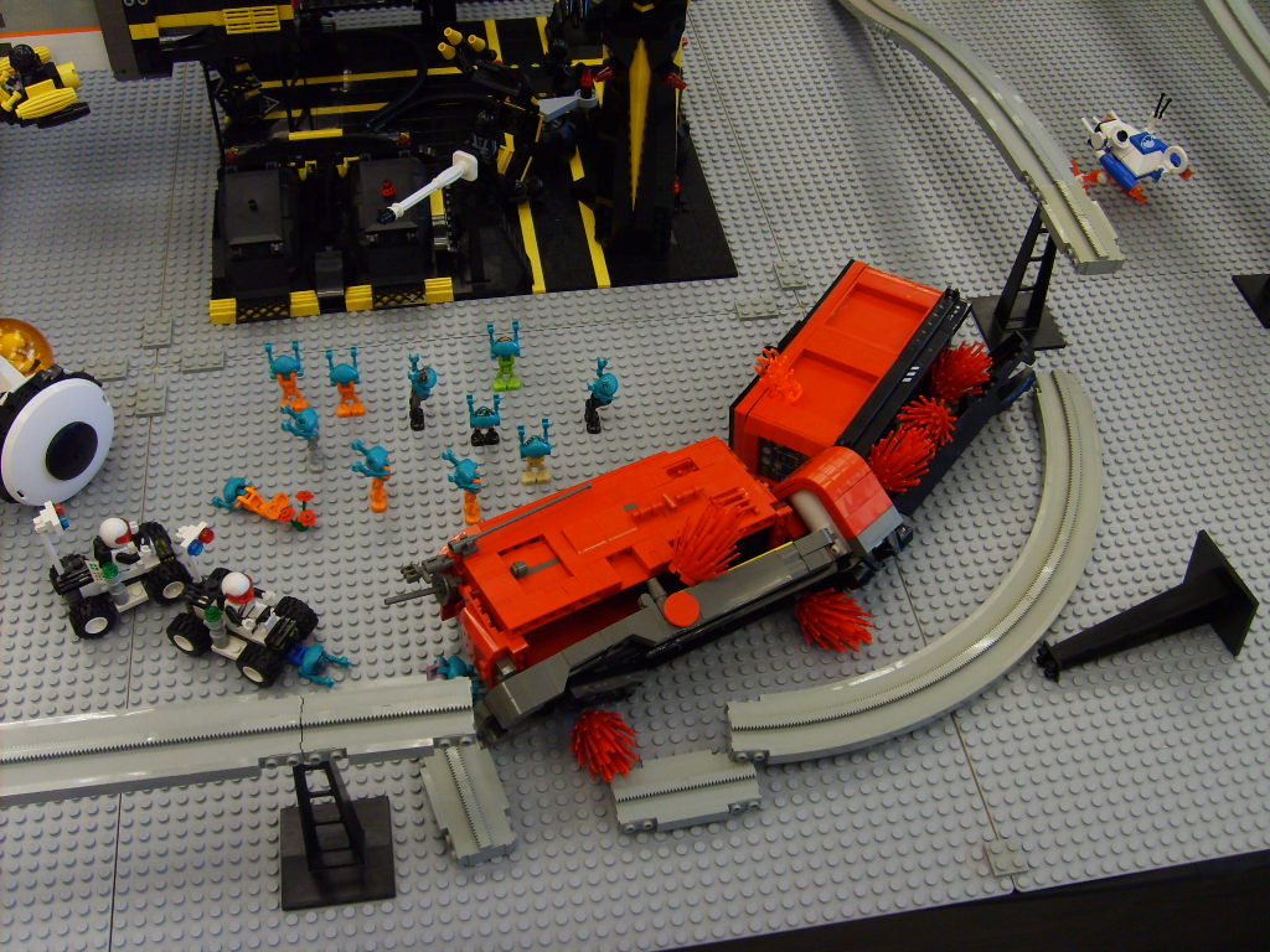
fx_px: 1284
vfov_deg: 40.7
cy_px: 476
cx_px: 635
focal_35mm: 35
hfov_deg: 52.6
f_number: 2.8
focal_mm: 5.8
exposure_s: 1/30
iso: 100
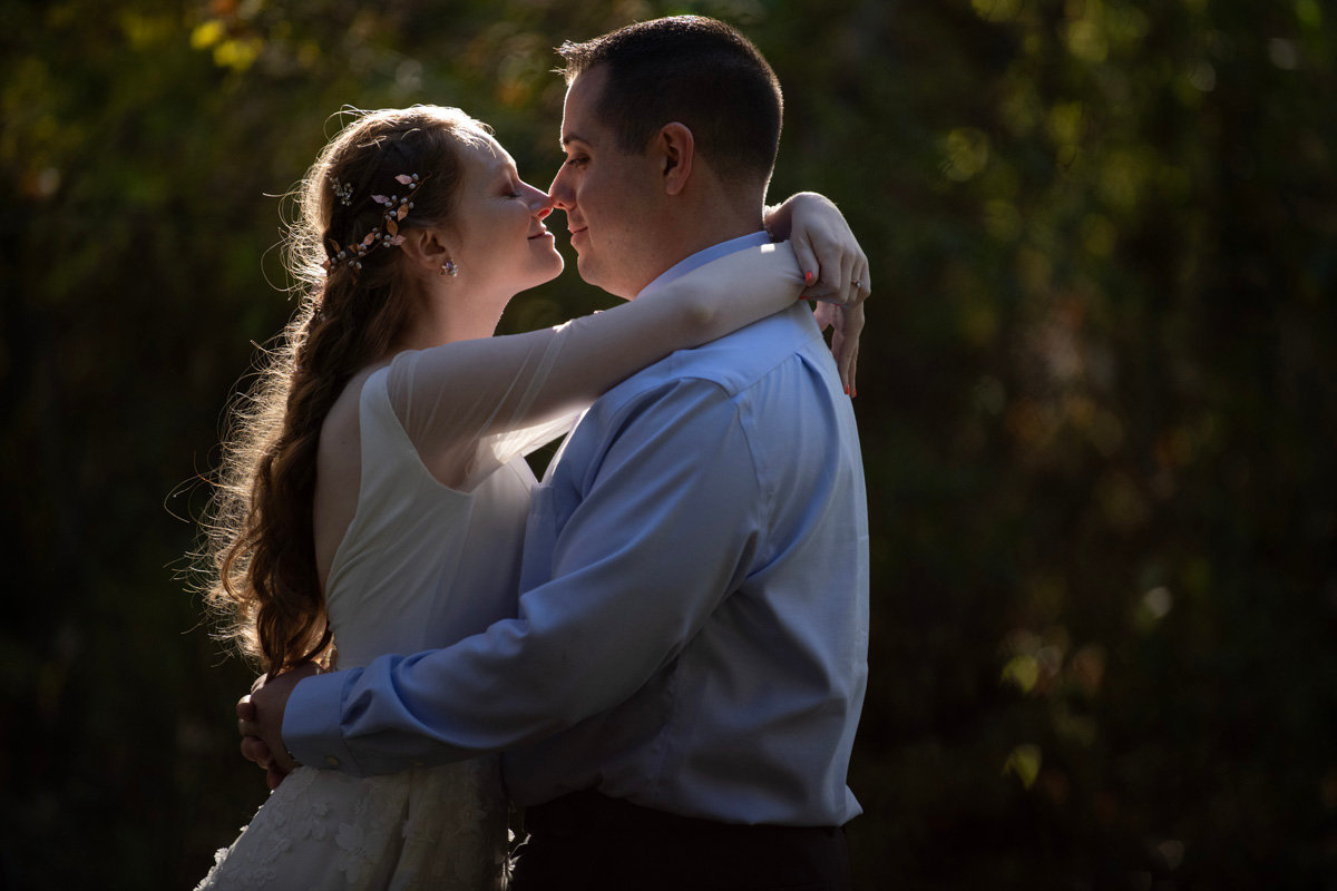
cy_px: 446
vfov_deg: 6.9
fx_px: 7427
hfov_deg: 10.3
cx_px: 668
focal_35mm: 200
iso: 800
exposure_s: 1/1500
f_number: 2.8
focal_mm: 200
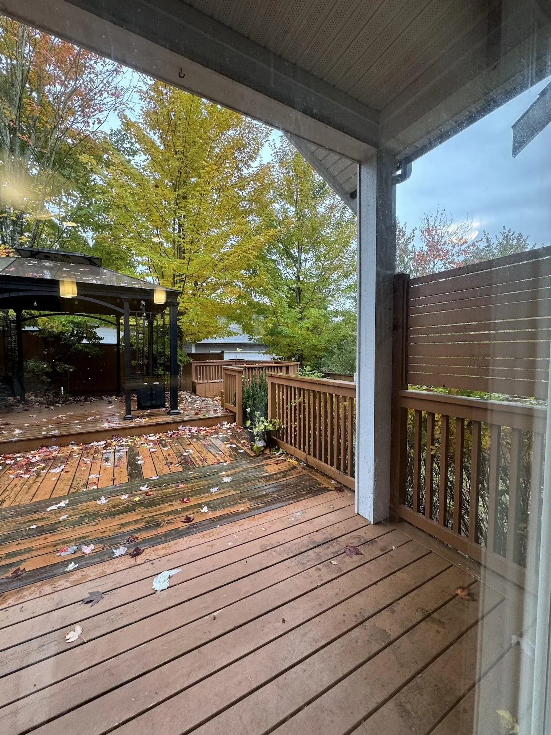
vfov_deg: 102.1
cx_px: 276
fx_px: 297
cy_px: 368
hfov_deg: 85.7
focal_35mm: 14
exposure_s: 1/120
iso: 160
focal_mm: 2.22
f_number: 2.2
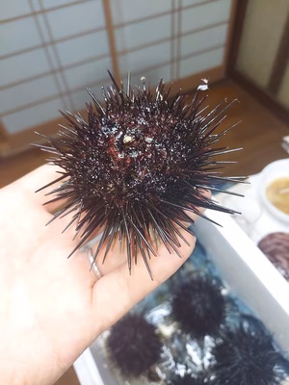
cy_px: 192
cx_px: 144
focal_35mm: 25
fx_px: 278
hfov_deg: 54.9
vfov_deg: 69.4
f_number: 2
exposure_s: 1/50
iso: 250
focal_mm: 4.6
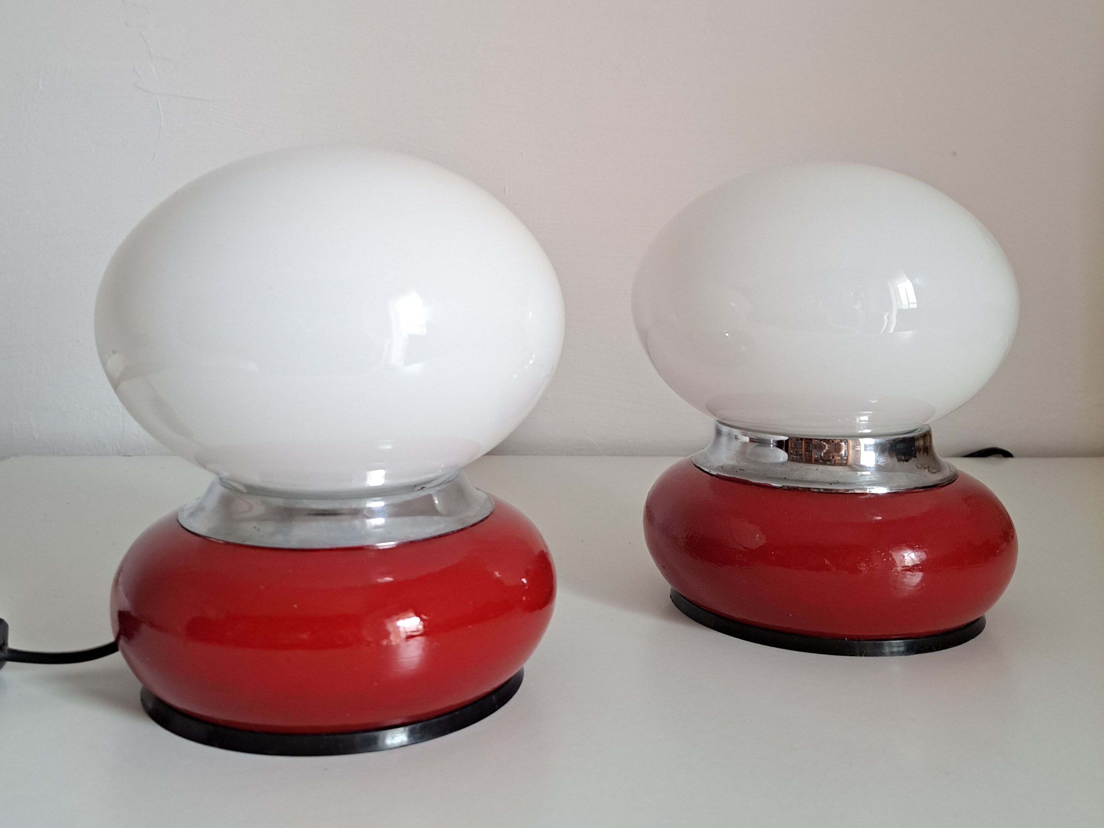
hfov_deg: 71.6
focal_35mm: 24
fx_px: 765
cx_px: 552
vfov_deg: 56.8
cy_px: 414
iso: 200
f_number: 1.8
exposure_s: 1/50
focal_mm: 5.23
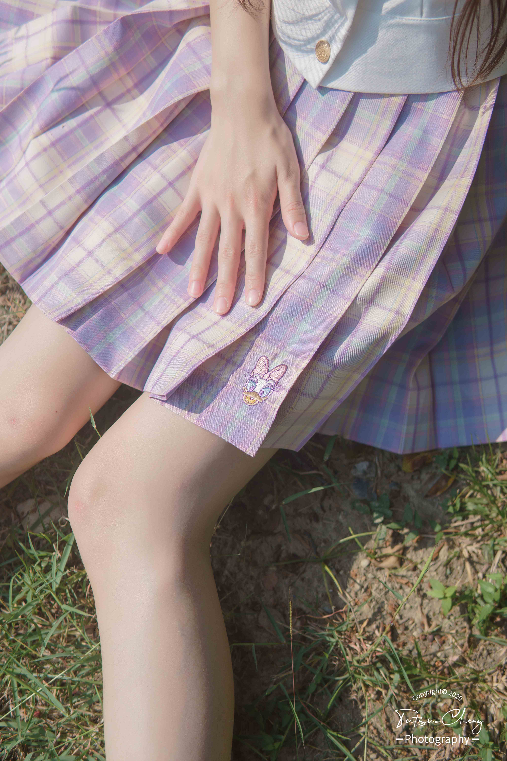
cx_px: 254
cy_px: 380
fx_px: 951
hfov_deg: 29.9
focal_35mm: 45
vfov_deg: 43.6
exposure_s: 1/3200
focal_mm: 30
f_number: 2.2
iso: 100
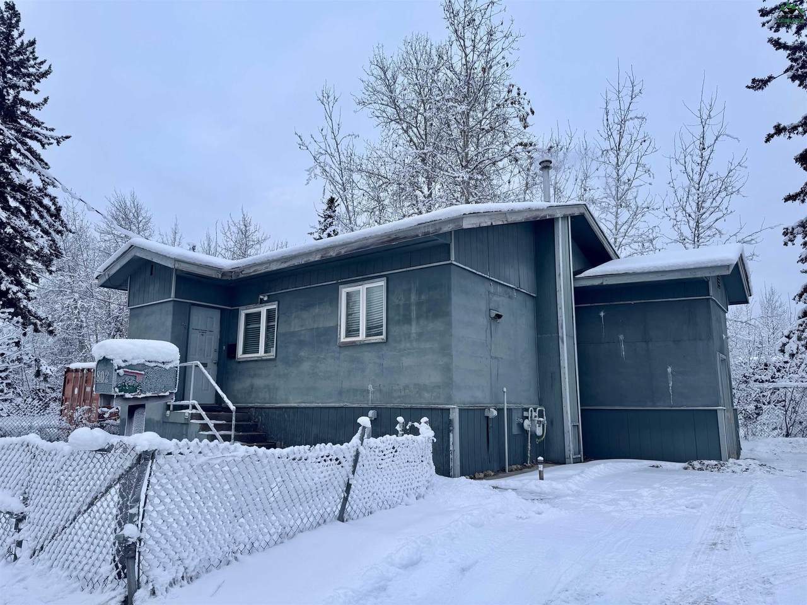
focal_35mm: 24
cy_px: 302
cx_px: 404
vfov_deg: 56.8
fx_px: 560
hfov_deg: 71.6
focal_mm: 6.76
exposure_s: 1/301
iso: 80
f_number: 1.78
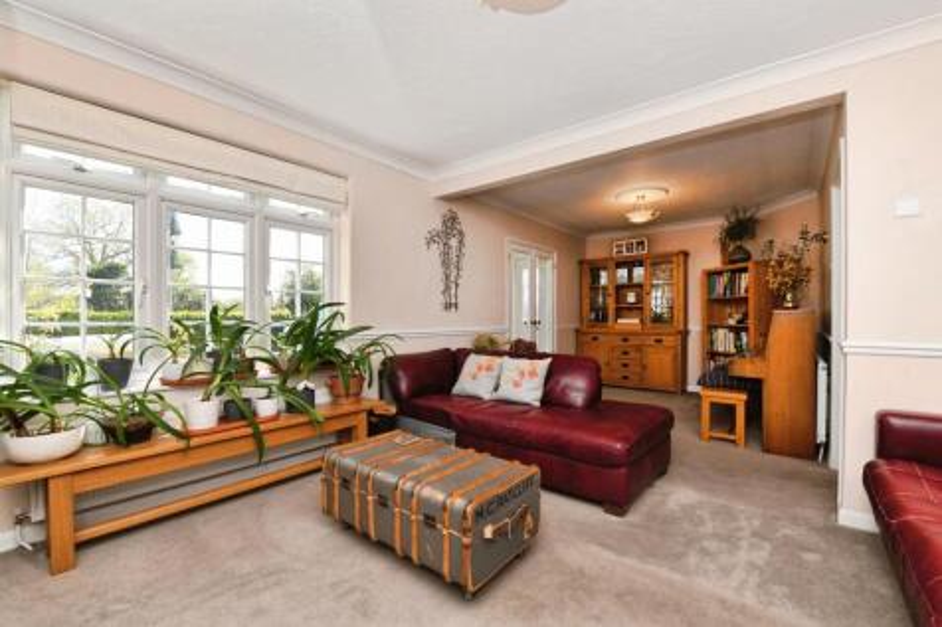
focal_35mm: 15
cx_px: 471
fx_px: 392
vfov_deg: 77.3
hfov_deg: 100.4
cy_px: 314
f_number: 13
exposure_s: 1/60
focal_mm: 15
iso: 500
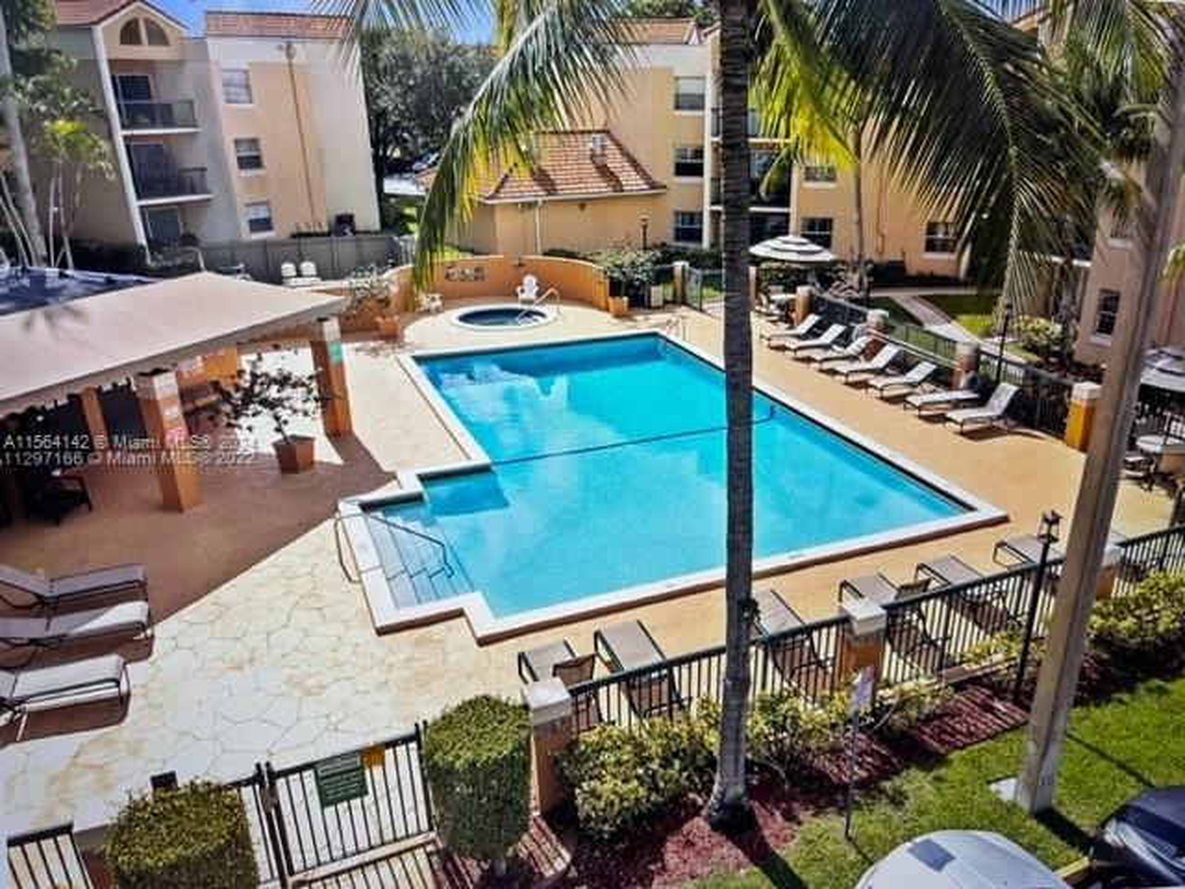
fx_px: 890
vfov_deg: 53.1
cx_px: 592
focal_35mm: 26
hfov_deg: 67.3
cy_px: 444
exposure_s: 1/50
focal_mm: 5.1
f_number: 1.6
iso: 125
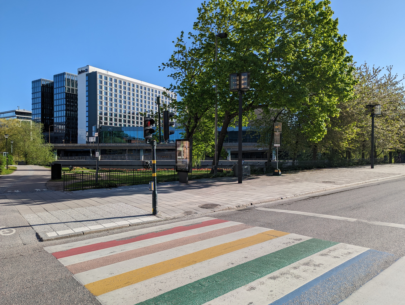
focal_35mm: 24
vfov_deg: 56.9
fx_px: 281
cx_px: 202
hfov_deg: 71.5
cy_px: 152
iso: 45
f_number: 1.85
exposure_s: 1/2020
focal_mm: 6.81
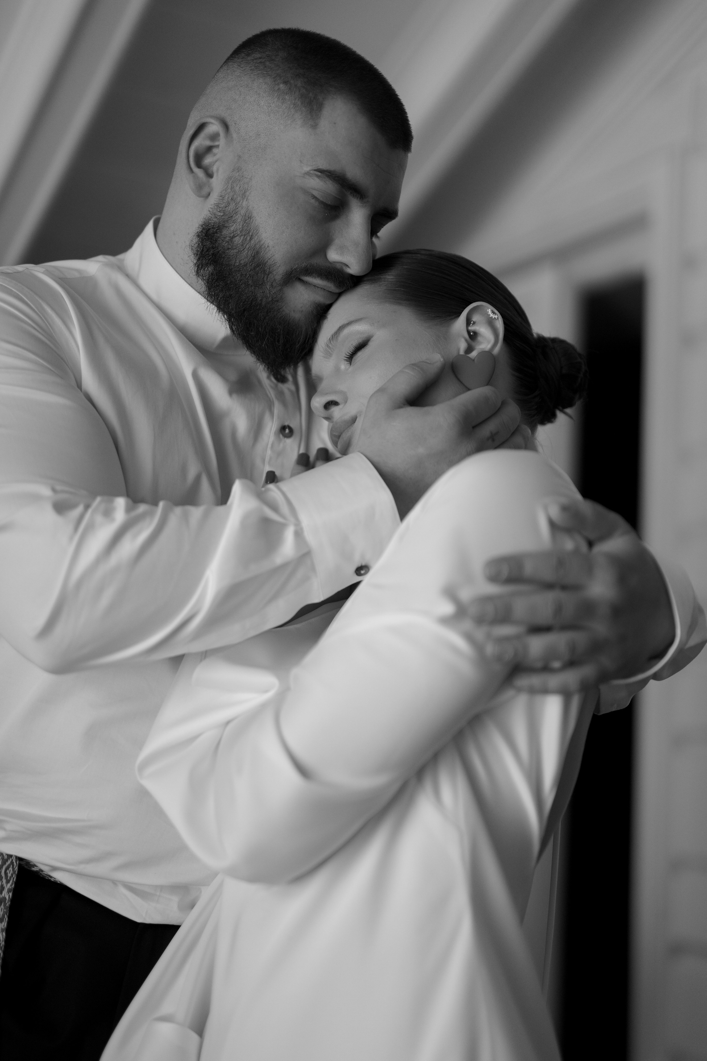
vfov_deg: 39.6
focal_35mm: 50
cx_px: 354
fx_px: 1473
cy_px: 530
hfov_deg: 27.0
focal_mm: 50
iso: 640
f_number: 1.4
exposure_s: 1/4000
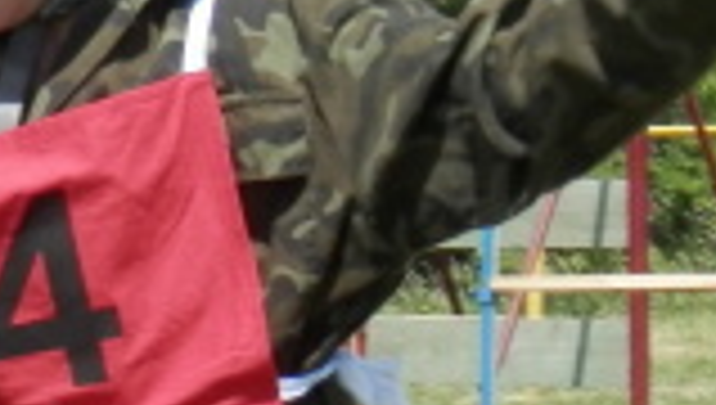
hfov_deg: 4.0
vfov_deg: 2.3
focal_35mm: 537
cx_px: 203
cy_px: 610
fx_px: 10211
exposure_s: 1/320
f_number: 5
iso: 80
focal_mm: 19
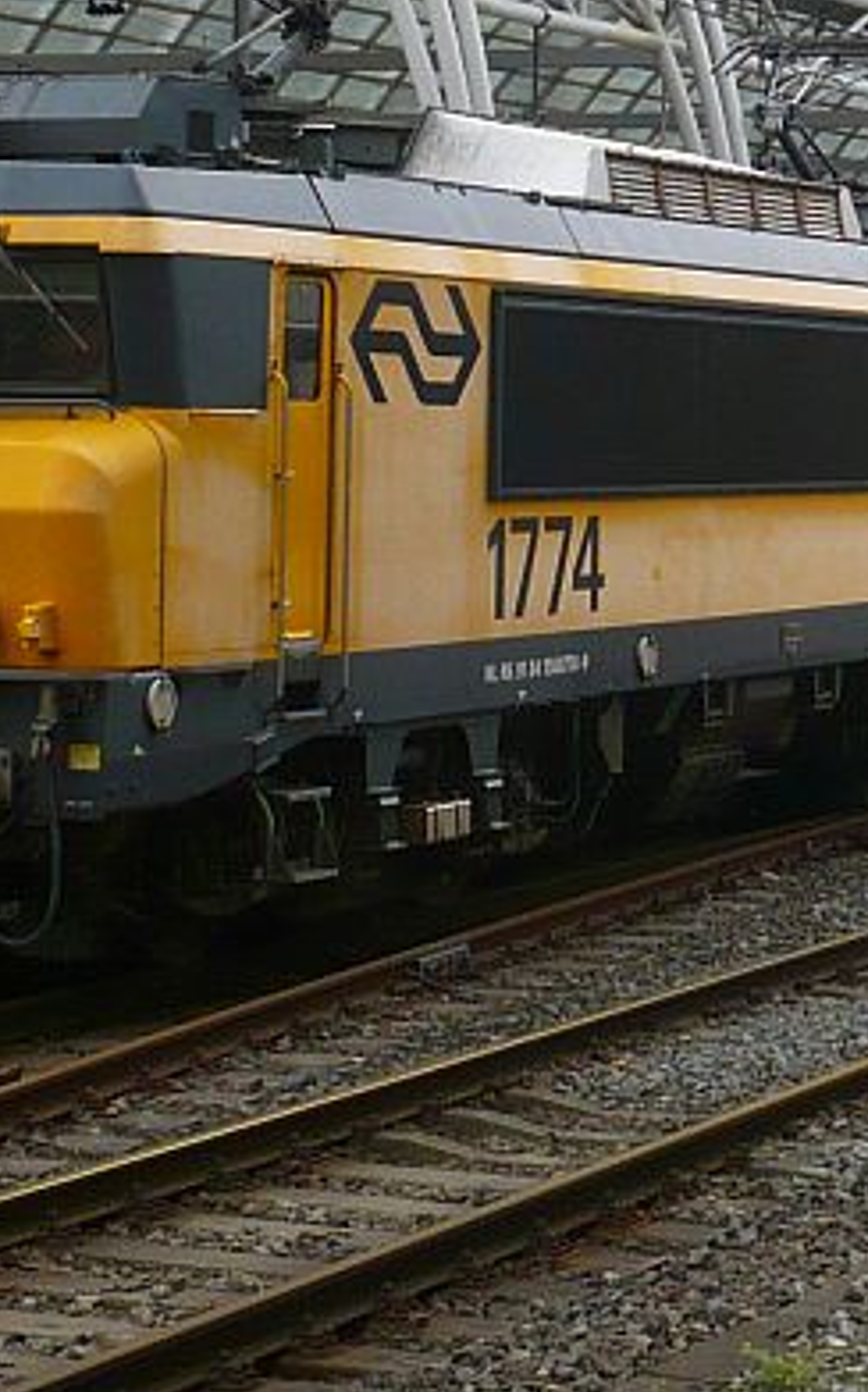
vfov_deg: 18.1
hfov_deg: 11.4
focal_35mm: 114
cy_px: 210
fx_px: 4320
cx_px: 751
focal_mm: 5.8
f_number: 2.8
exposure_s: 1/500
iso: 100
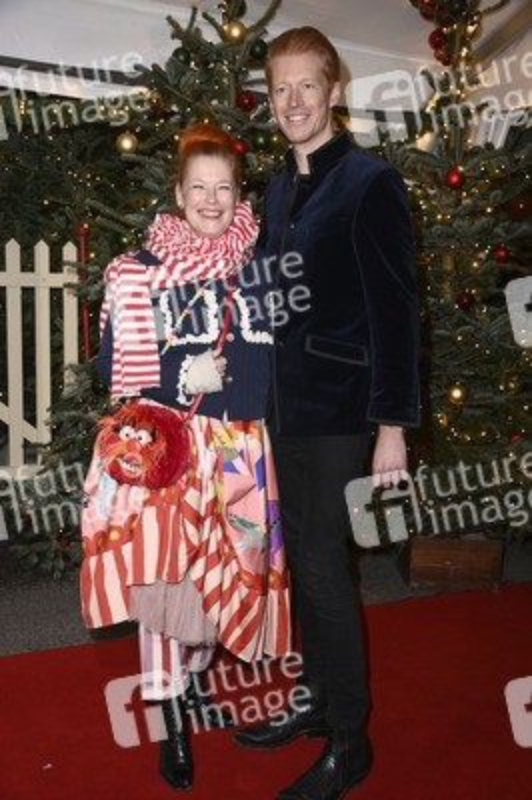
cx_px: 266
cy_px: 400
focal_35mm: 40
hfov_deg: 33.3
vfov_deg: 48.5
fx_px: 888
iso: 1250
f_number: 5.6
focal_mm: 40
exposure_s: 1/250
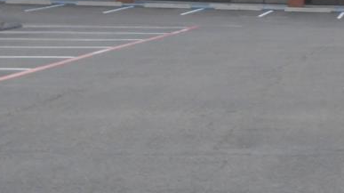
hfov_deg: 16.6
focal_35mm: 127
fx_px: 1158
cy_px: 44
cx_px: 320
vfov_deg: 9.5
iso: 200
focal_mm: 7.8
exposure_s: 1/30
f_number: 4.5
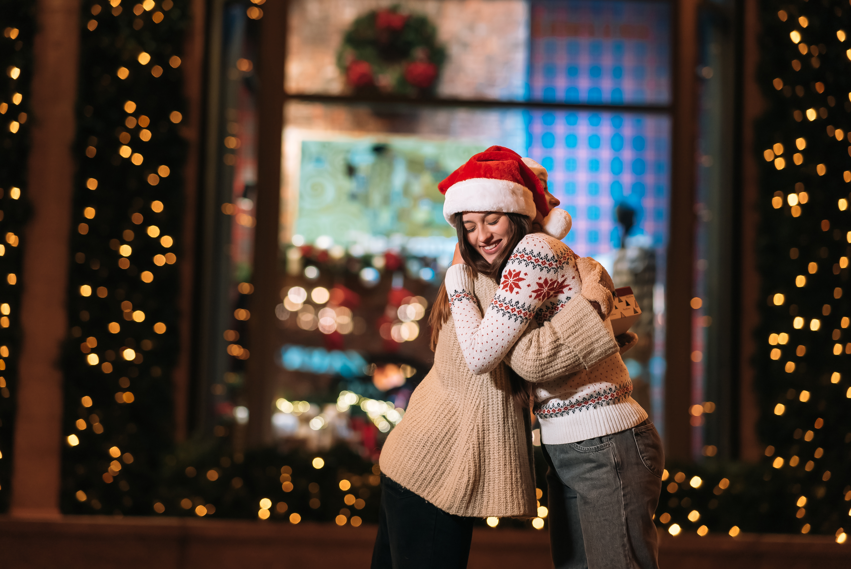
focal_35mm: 85
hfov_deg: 23.9
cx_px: 426
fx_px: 2010
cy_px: 284
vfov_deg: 16.1
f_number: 2
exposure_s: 1/200
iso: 1000
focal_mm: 85
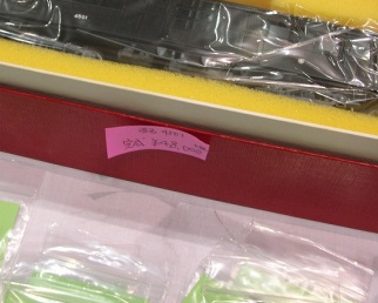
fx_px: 593
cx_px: 181
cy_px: 87
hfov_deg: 35.3
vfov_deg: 28.3
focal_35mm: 53
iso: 50
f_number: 2.8
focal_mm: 5.8
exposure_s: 1/21
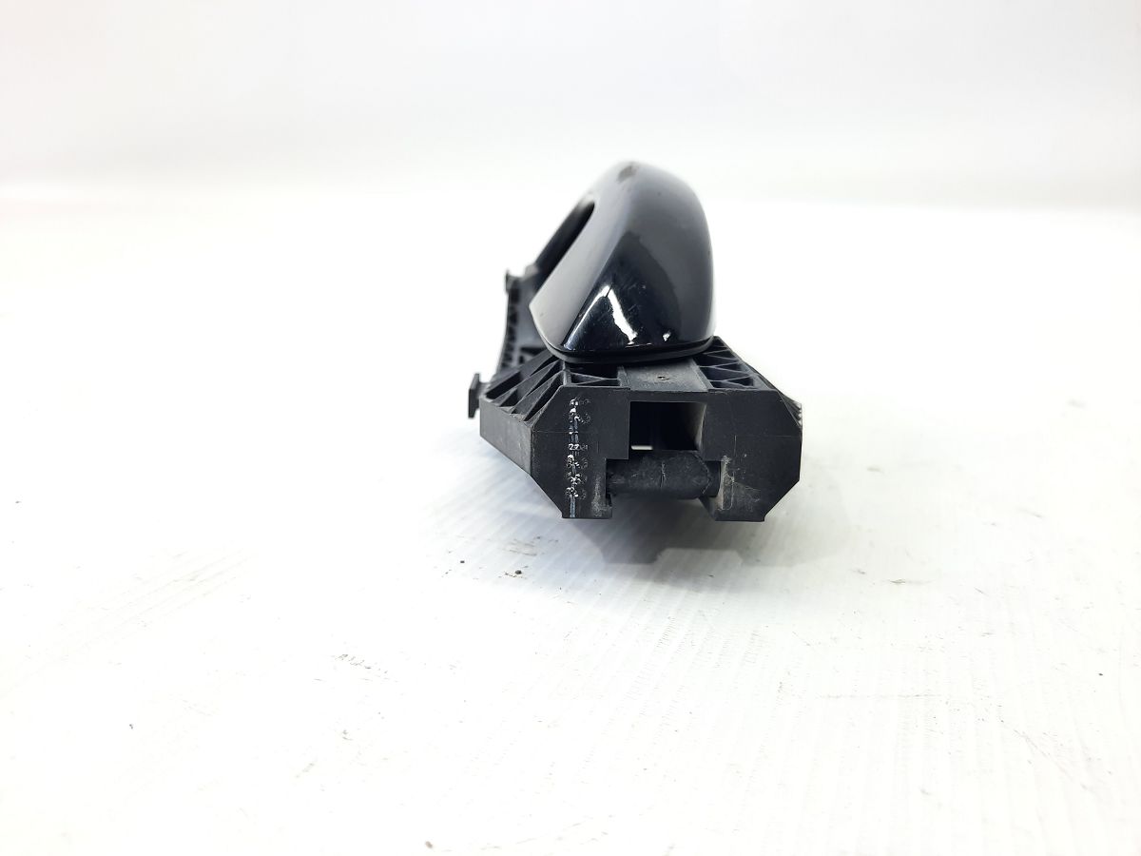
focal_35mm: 25
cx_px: 570
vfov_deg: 54.9
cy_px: 428
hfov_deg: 69.4
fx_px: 824
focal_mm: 4.6
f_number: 2
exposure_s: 1/50
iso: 80
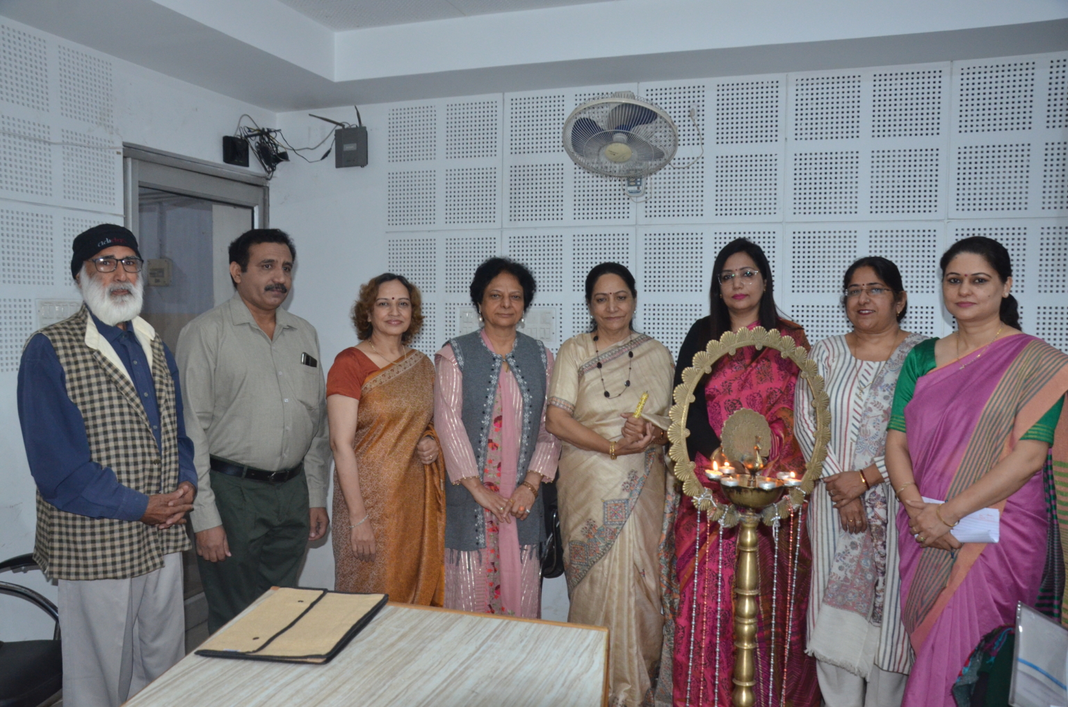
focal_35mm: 32
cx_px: 534
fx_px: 932
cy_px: 354
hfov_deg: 59.6
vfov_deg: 41.5
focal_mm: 21
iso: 1600
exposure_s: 1/60
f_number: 5.6
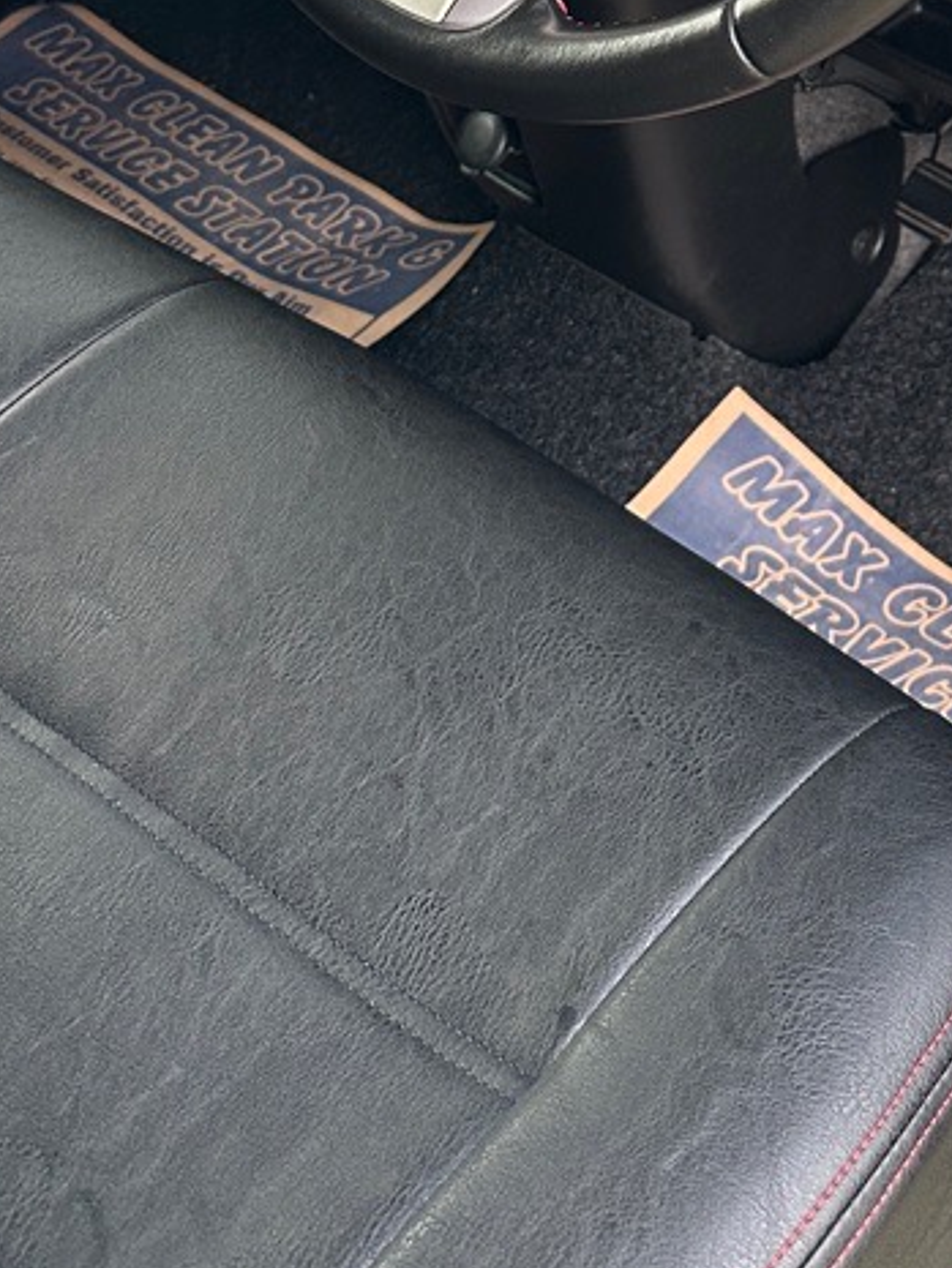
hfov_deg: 21.6
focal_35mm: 66
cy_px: -447
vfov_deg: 24.9
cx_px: 903
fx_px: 2419
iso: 200
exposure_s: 1/121
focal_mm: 6.86
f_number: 1.78
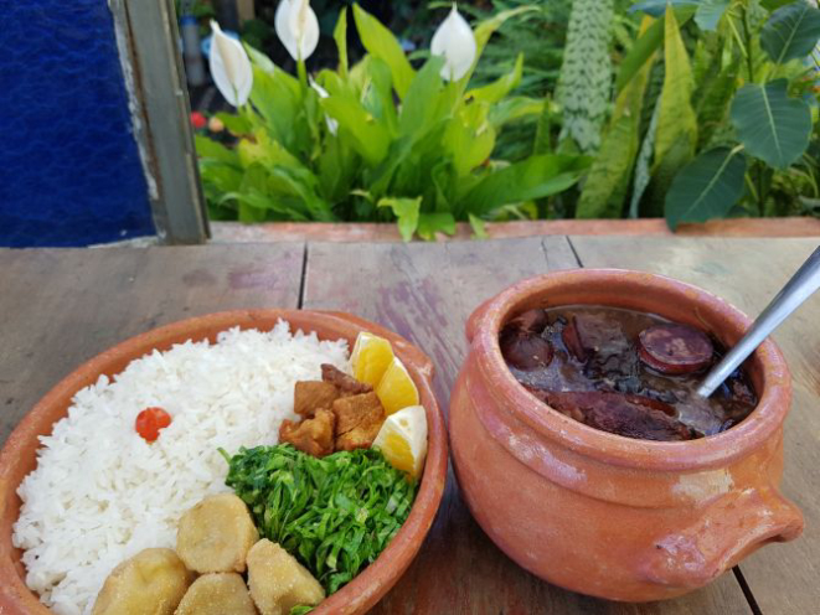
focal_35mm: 26
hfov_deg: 67.3
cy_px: 308
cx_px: 410
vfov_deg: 53.1
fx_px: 616
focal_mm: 4.2
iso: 50
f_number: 1.7
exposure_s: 1/310
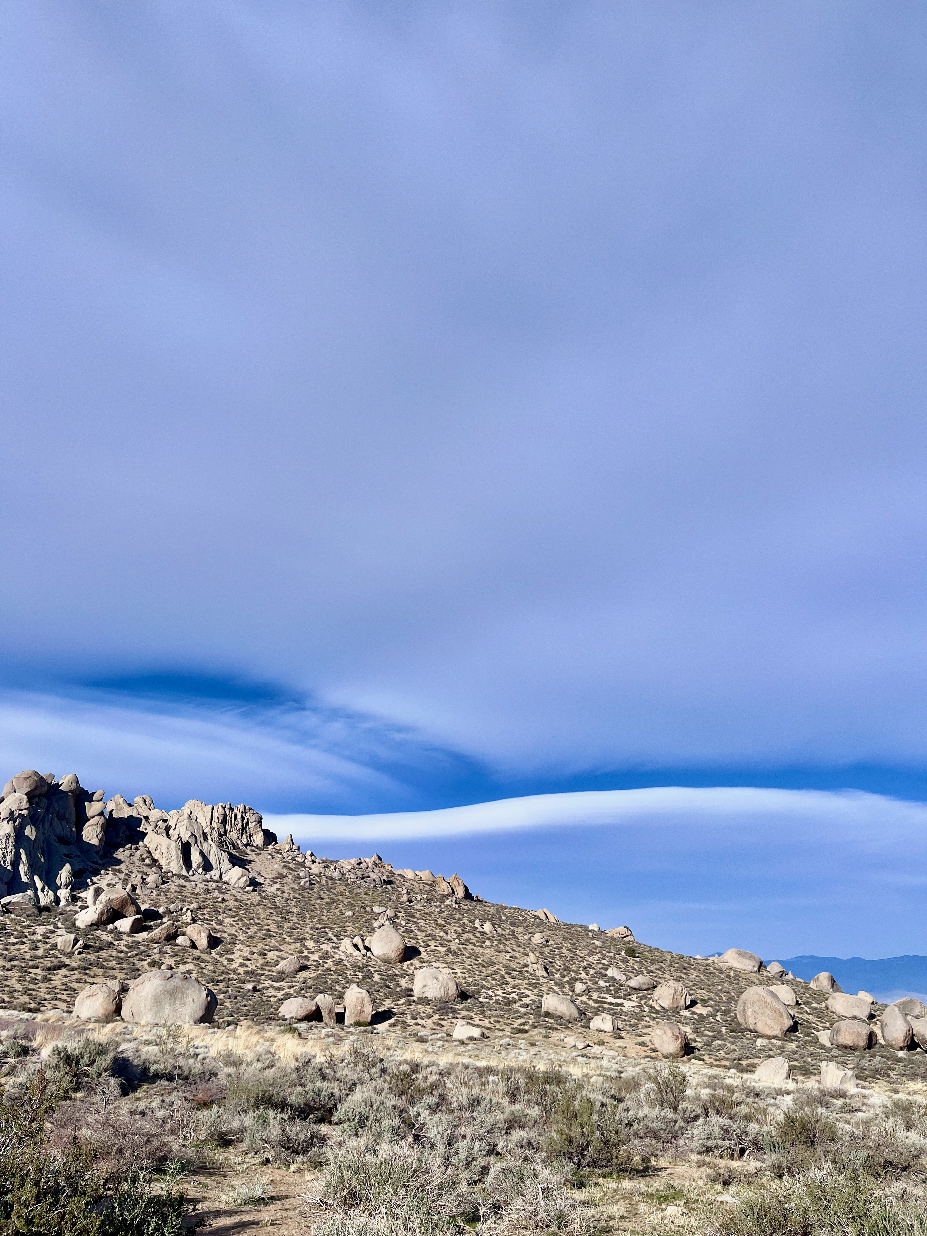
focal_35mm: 26
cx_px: 464
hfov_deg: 53.1
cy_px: 618
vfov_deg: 67.3
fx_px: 928
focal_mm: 5.1
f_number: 1.6
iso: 50
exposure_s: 1/6494
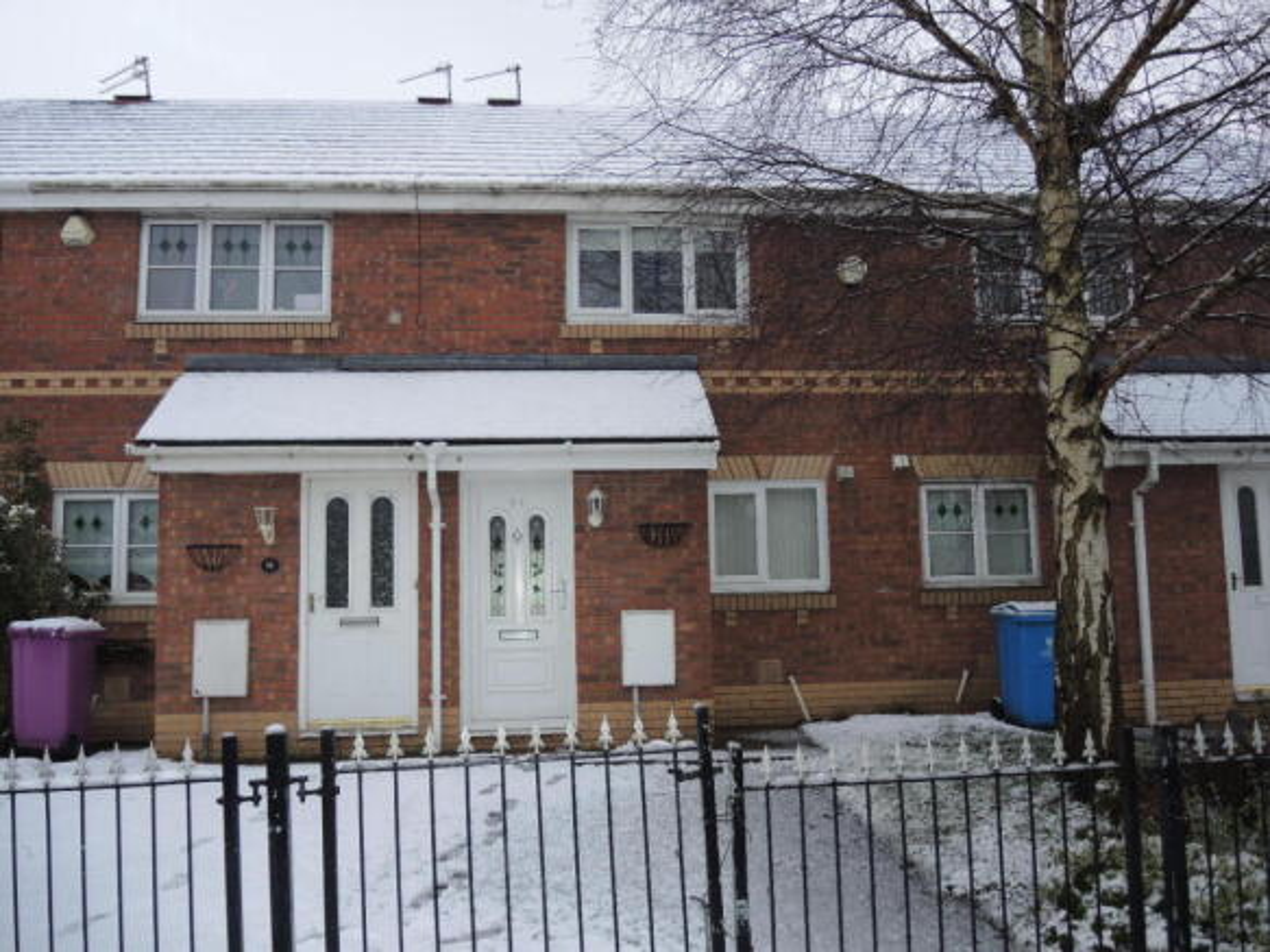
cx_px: 635
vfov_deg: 49.7
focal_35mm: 28
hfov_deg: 63.5
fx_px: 1027
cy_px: 476
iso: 140
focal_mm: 6
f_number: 2
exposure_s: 1/2000
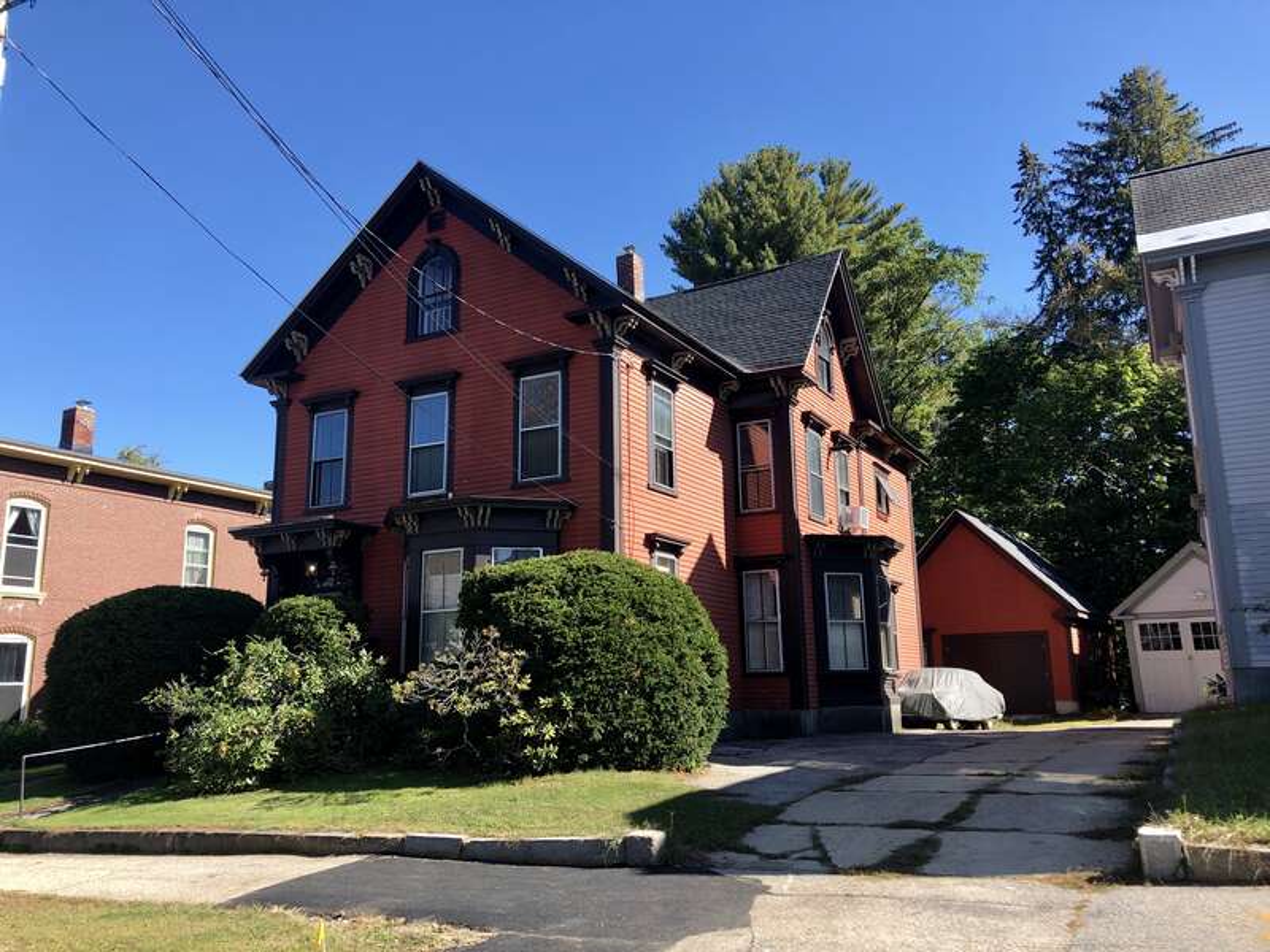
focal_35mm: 28
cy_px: 476
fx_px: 1027
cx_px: 635
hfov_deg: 63.4
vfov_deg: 49.7
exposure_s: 1/676
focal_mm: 3.99
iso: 20
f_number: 1.8
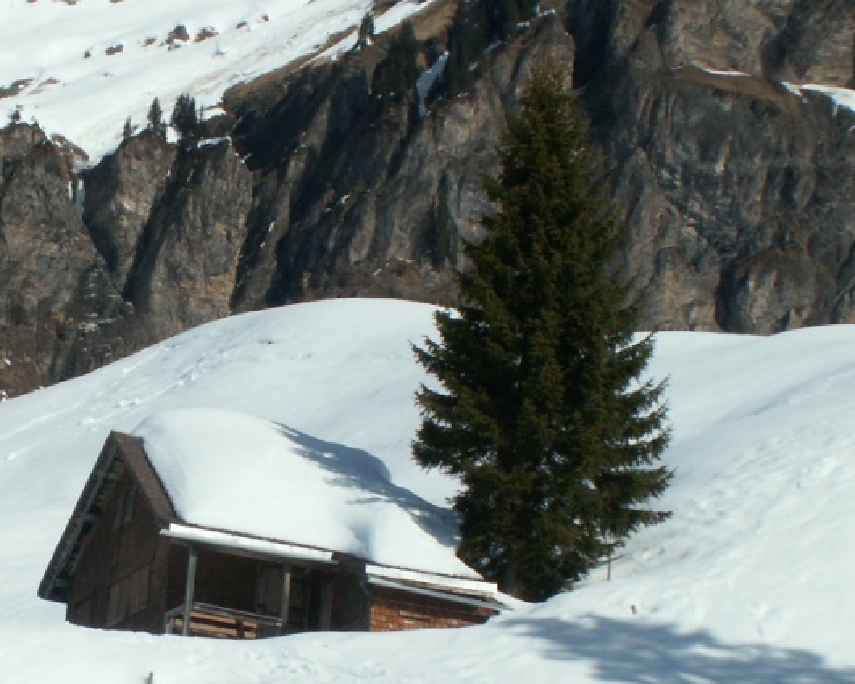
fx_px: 2910
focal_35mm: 115
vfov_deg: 13.4
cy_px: 453
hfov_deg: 16.5
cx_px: 116
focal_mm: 10.15
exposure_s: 1/320
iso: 50
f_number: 8
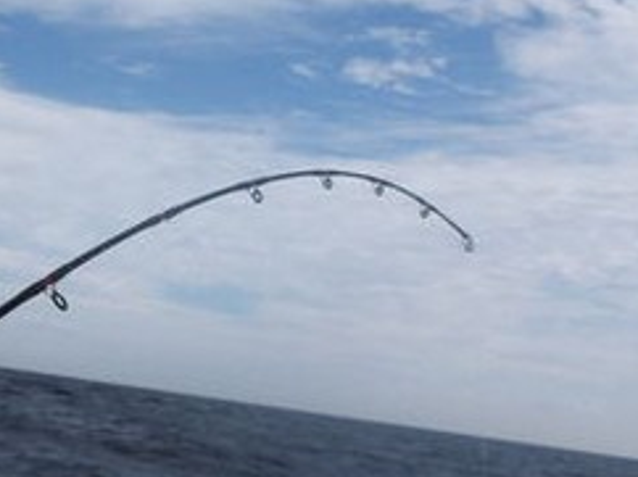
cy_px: 277
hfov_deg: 24.1
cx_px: -145
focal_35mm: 73
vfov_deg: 20.1
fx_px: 1344
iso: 100
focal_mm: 4.9
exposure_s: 1/160
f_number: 10
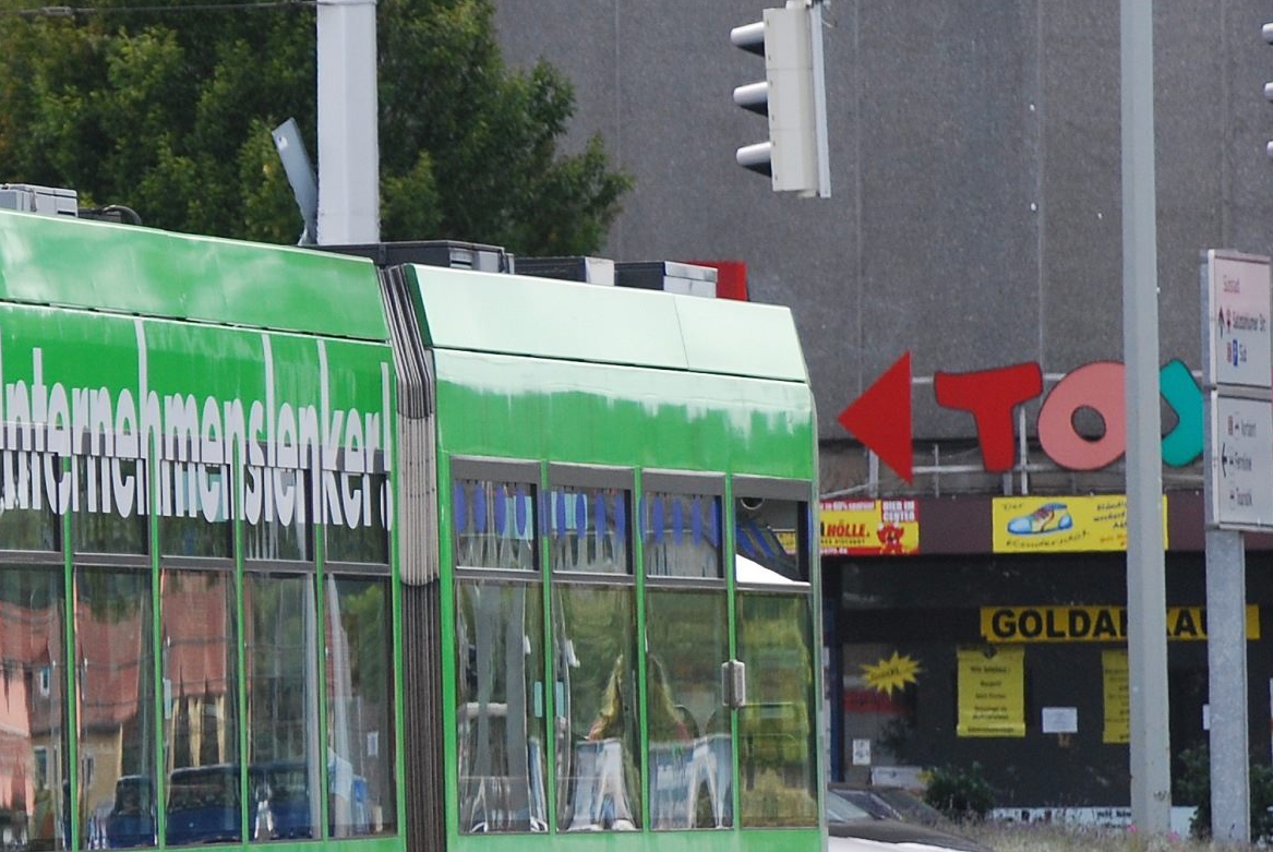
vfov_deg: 2.6
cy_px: 465
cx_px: -344
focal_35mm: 540
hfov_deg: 3.8
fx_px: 19116
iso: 320
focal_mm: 140
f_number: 5
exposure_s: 1/500
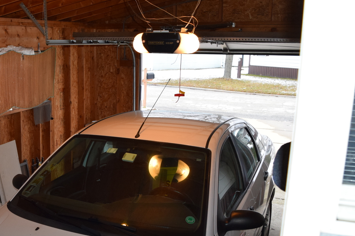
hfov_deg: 41.8
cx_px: 74
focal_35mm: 45
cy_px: 155
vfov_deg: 29.7
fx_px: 444
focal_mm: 18
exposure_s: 1/100
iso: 800
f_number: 5
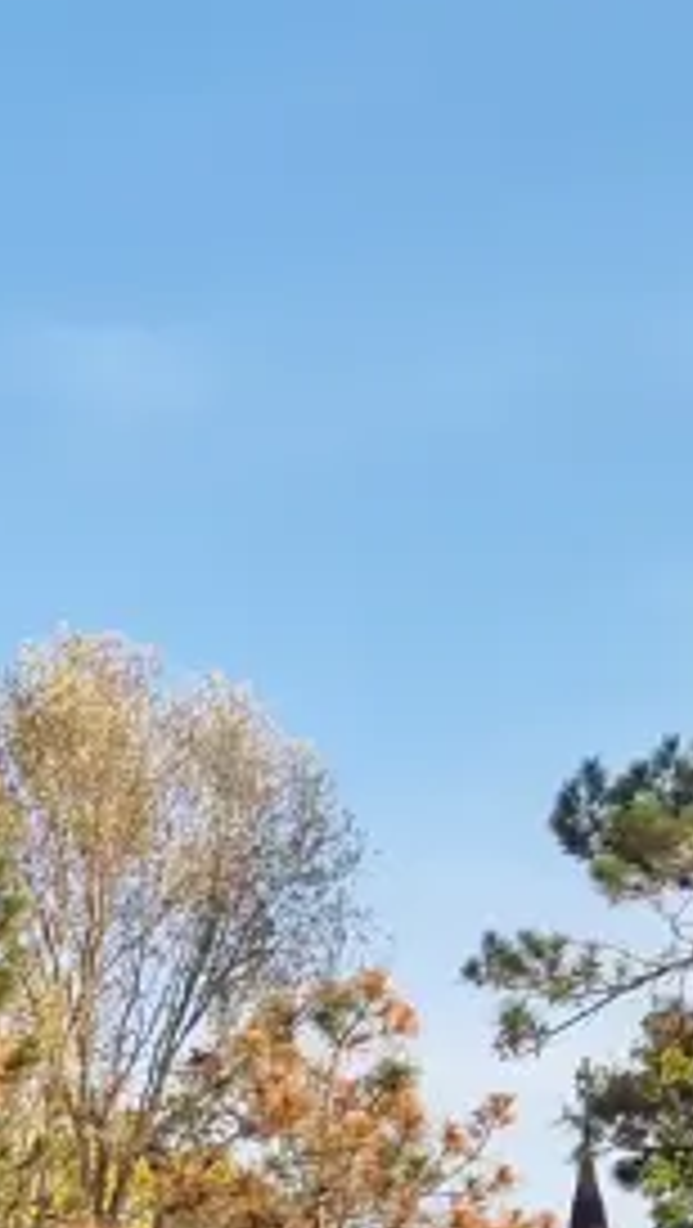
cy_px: 1741
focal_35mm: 132
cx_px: -940
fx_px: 4303
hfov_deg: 8.5
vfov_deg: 15.2
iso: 50
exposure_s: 1/3003
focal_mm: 6.4
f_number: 1.8
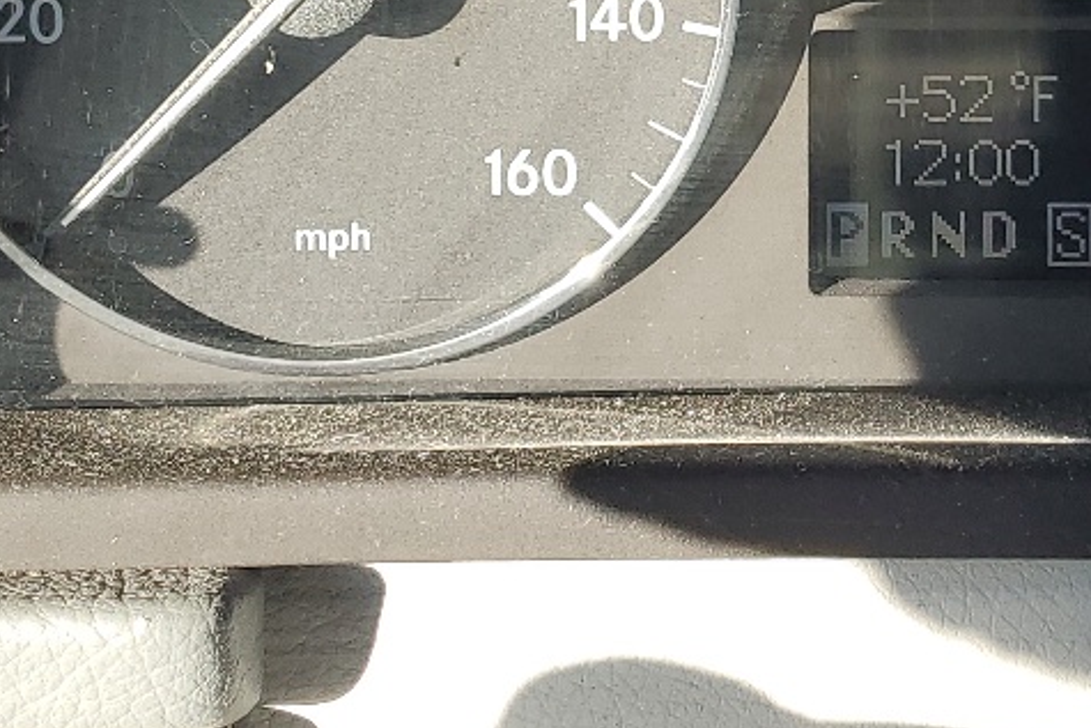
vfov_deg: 14.7
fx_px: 2758
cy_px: -80
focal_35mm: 91
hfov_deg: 22.1
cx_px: 871
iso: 50
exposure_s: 1/222
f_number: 1.5
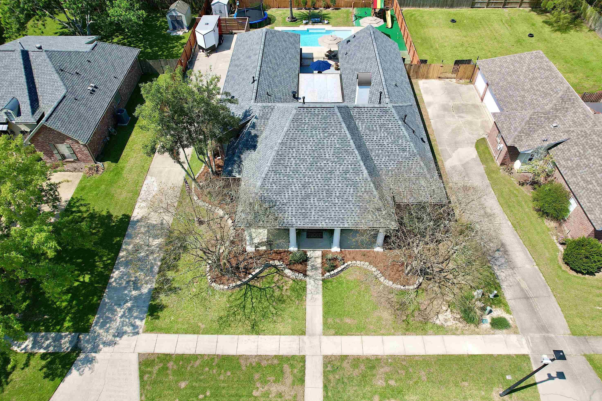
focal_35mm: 23
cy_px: 200
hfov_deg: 76.1
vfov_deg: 55.1
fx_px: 385
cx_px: 304
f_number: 2.8
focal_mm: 8.38
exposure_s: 1/500
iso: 120
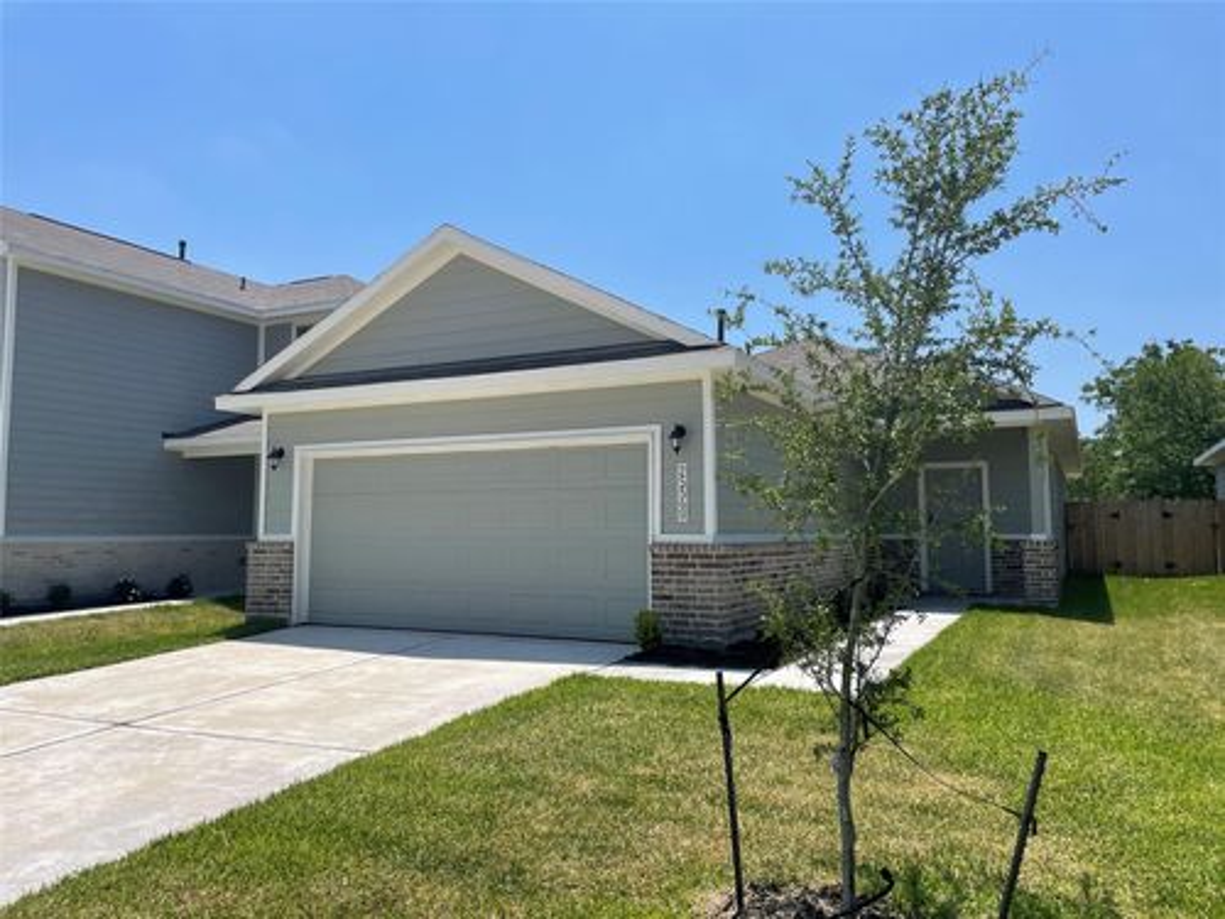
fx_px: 920
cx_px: 612
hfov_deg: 67.3
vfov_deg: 53.1
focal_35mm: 26
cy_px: 460
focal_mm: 4.2
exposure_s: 1/4651
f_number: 1.6
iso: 32
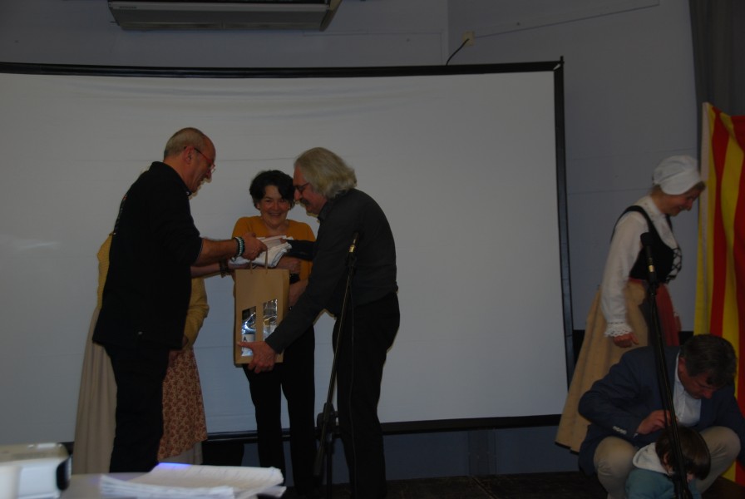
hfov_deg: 36.8
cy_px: 250
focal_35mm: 54
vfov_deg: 25.1
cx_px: 372
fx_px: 1119
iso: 200
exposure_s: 1/60
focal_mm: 36
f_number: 4.5
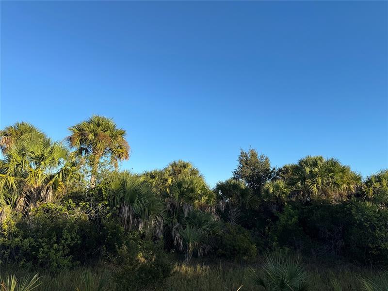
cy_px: 146
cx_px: 194
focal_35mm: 24
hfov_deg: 71.6
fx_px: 269
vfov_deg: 56.8
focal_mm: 6.76
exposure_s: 1/2604
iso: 80
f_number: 1.78
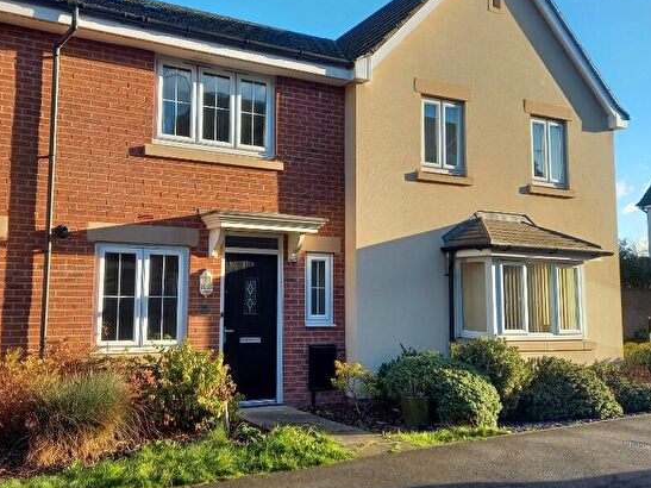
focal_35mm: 32
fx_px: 602
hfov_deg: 56.3
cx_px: 256
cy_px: 220
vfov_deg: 44.1
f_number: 1.8
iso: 50
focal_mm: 4.65
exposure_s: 1/280
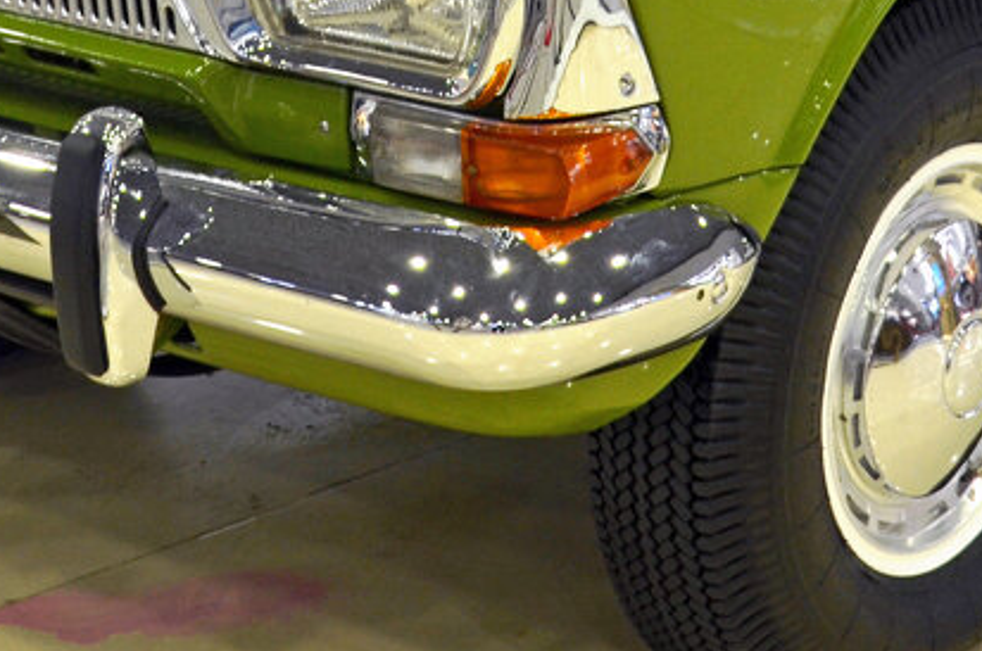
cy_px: -170
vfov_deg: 14.3
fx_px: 2491
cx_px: 690
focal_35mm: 91
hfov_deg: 22.2
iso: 400
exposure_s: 1/60
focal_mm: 21
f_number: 4
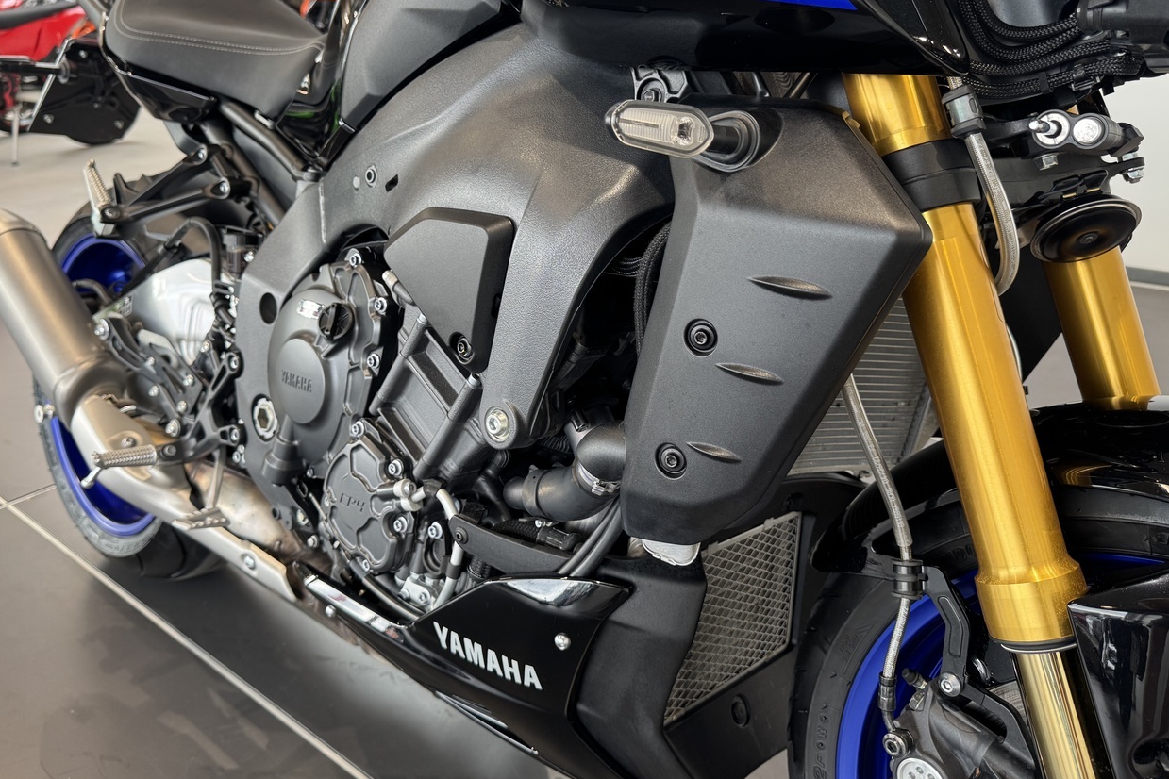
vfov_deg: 44.6
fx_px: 942
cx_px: 537
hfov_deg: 63.6
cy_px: 297
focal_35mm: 29
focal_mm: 6.76
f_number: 1.78
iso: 100
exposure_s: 1/100
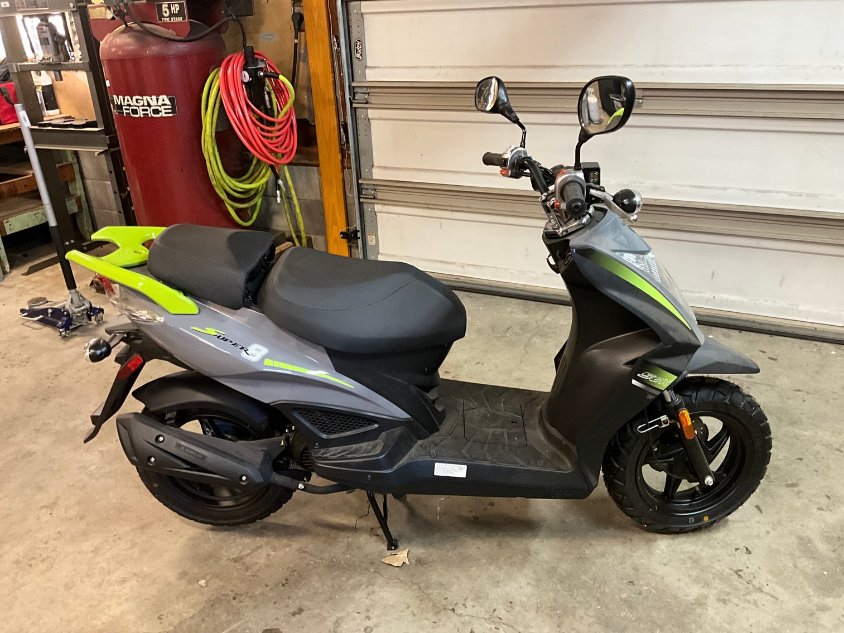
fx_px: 707
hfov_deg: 61.7
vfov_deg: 48.2
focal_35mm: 29
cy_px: 316
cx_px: 422
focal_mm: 3
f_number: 1.8
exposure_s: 1/40
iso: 320
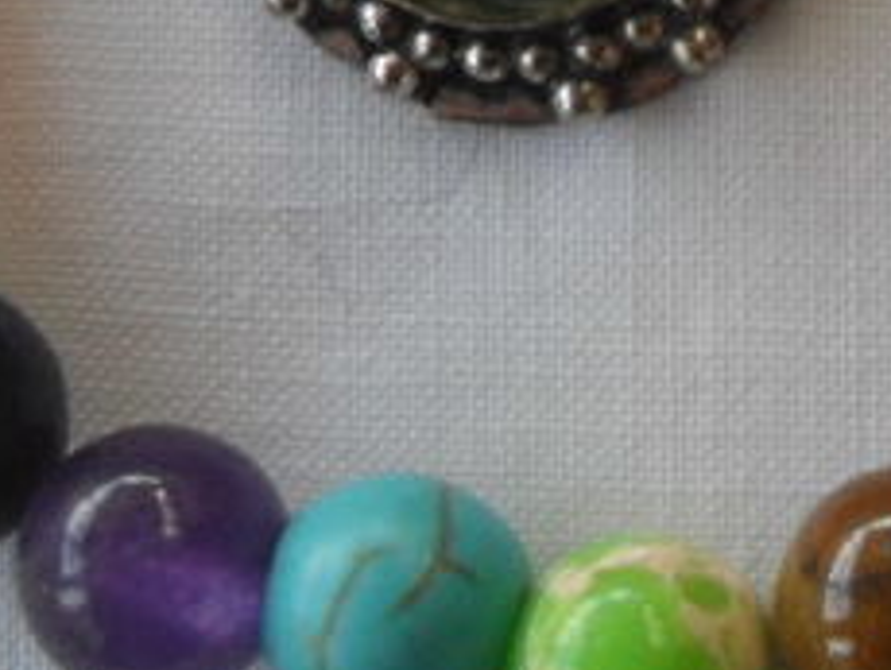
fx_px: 3916
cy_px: -484
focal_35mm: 152
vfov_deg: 9.4
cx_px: 1329
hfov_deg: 12.4
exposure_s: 1/180
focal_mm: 6.2
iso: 100
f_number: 2.8
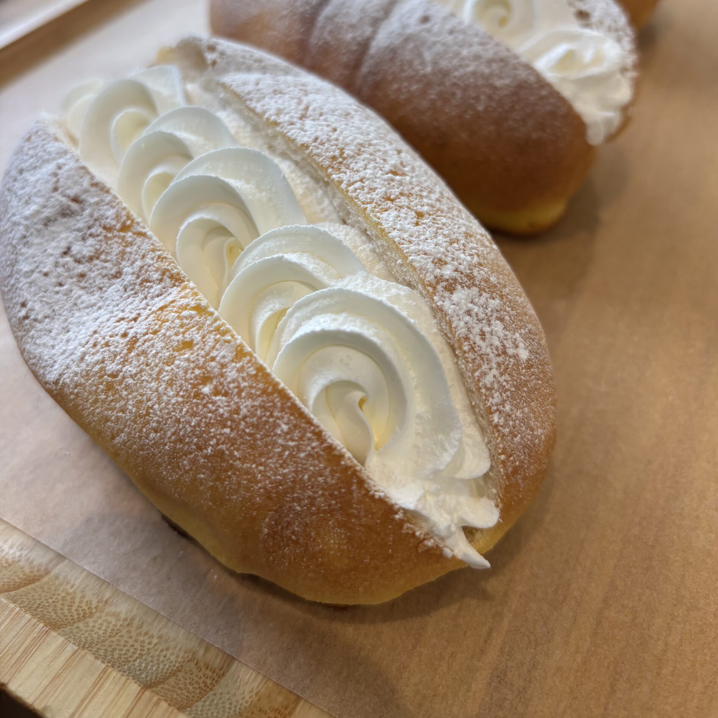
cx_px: 361
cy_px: 272
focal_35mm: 31
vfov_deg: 52.0
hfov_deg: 52.5
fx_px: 727
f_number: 1.6
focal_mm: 5.96
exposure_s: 1/169
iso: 40
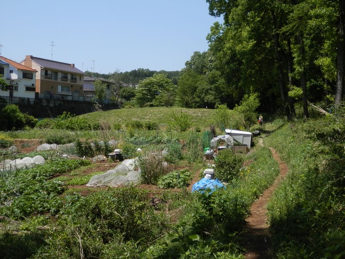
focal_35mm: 45
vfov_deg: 32.2
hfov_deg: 42.1
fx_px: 448
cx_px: 172
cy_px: 130
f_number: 3.8
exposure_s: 1/800
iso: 80
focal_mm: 8
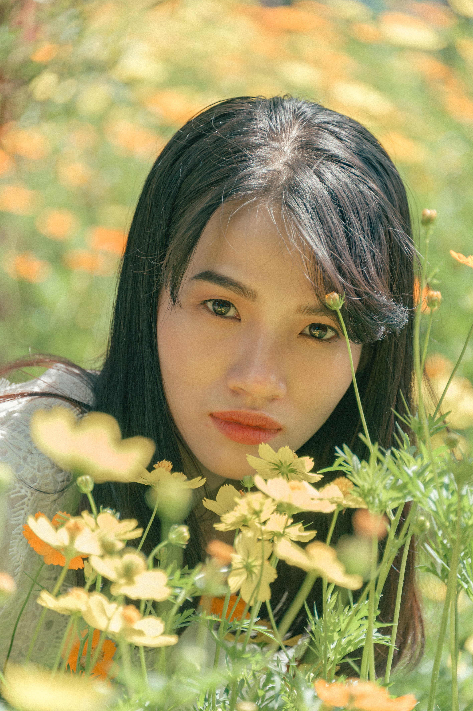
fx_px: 5920
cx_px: 236
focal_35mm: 300
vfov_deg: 6.9
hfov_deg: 4.6
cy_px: 356
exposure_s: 1/640
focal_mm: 300
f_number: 5.6
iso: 500
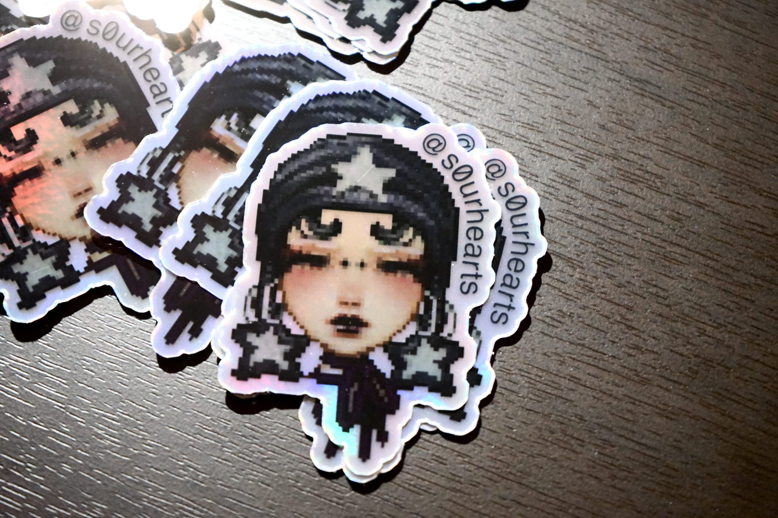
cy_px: 259
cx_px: 389
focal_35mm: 70
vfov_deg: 19.5
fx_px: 1513
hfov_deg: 28.8
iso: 5000
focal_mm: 70
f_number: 5.6
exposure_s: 1/100
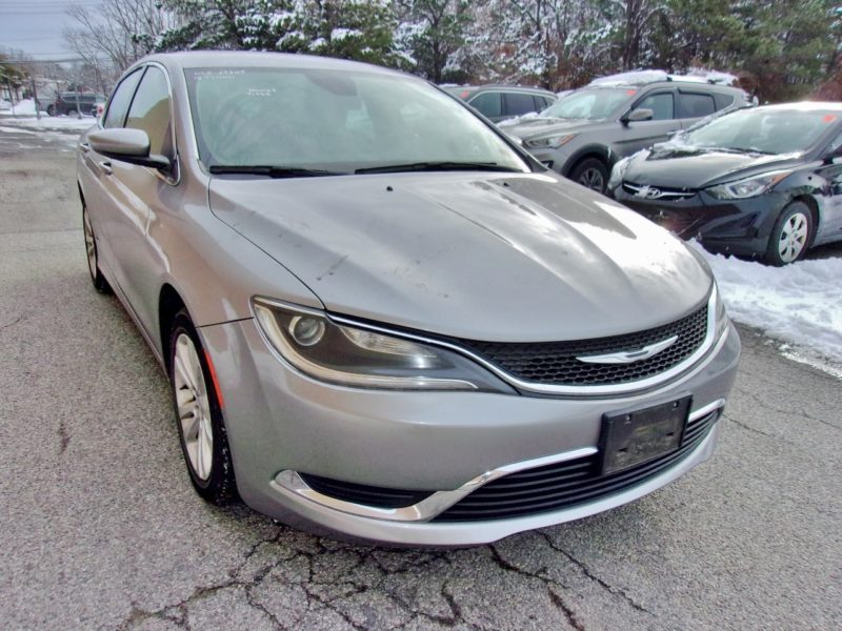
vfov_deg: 51.4
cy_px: 316
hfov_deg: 65.3
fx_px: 657
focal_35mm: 27
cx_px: 421
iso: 200
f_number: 10.4
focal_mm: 4.9
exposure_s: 1/105
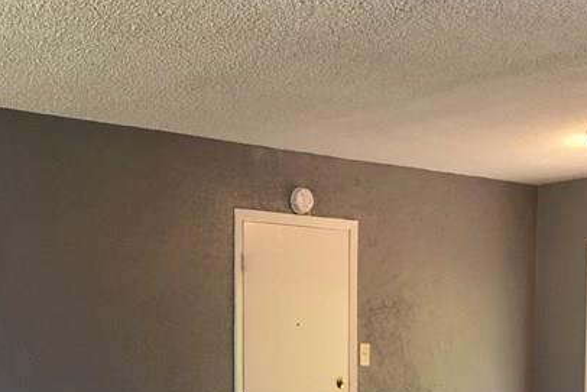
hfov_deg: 26.0
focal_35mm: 76
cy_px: 480
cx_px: 87
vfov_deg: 17.1
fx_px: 1240
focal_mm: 4.15
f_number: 2.2
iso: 32
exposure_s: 1/15
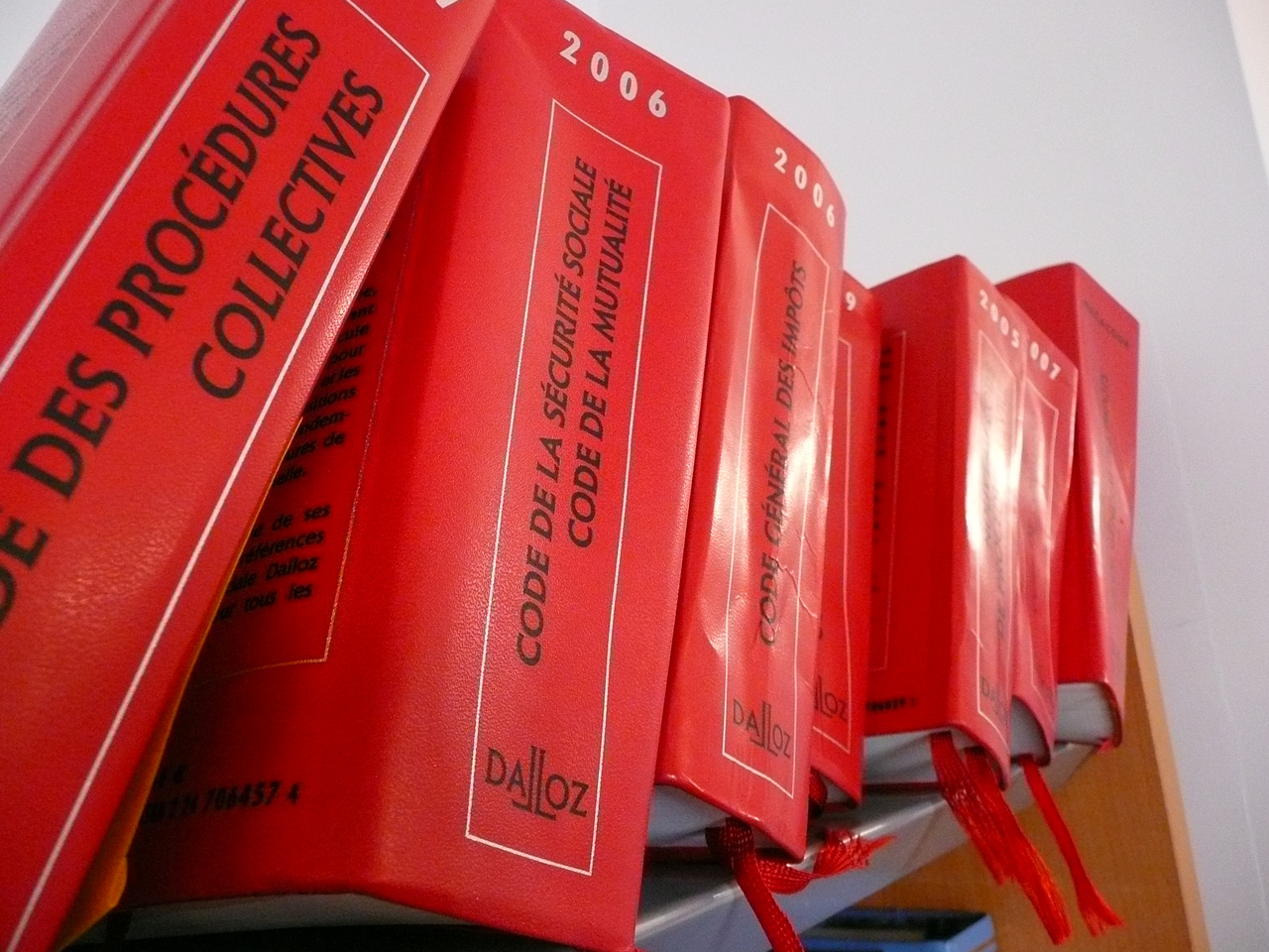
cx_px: 634
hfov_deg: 63.4
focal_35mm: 28
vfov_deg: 49.7
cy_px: 476
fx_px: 1026
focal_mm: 4.6
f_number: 3.3
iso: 400
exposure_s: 1/25
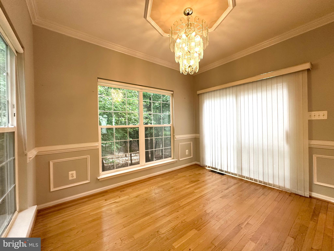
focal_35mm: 14
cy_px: 126
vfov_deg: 85.7
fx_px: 135
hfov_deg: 102.1
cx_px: 167
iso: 200
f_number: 2.2
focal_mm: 2.22
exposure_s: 1/120
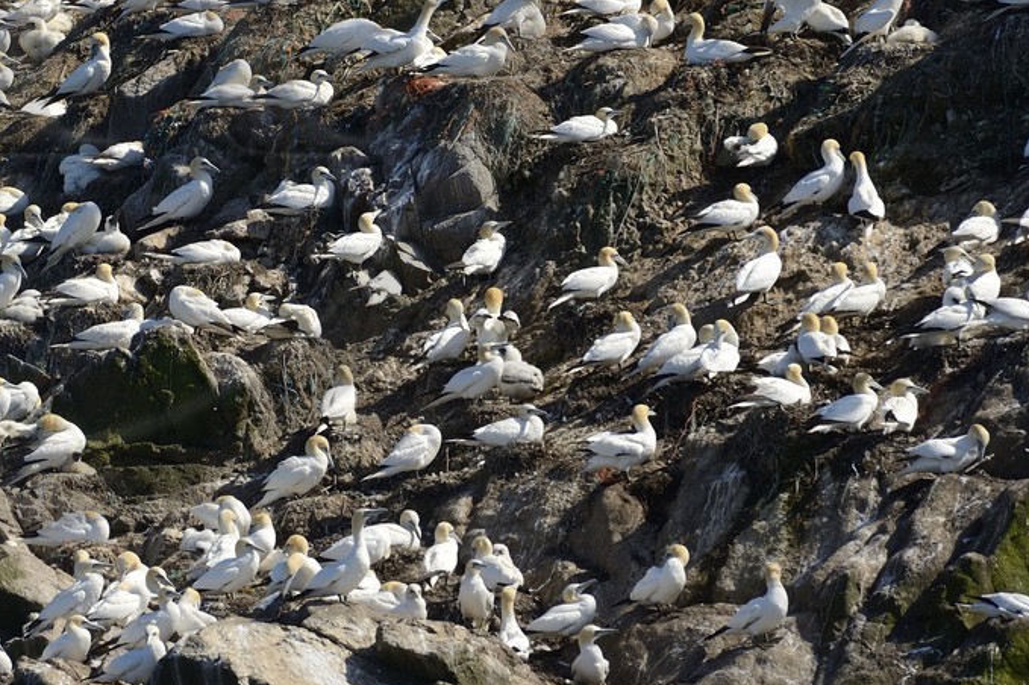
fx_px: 13456
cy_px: -92
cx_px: -61
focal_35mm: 471
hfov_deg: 4.4
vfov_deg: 2.9
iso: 400
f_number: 8
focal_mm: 200
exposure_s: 1/1600
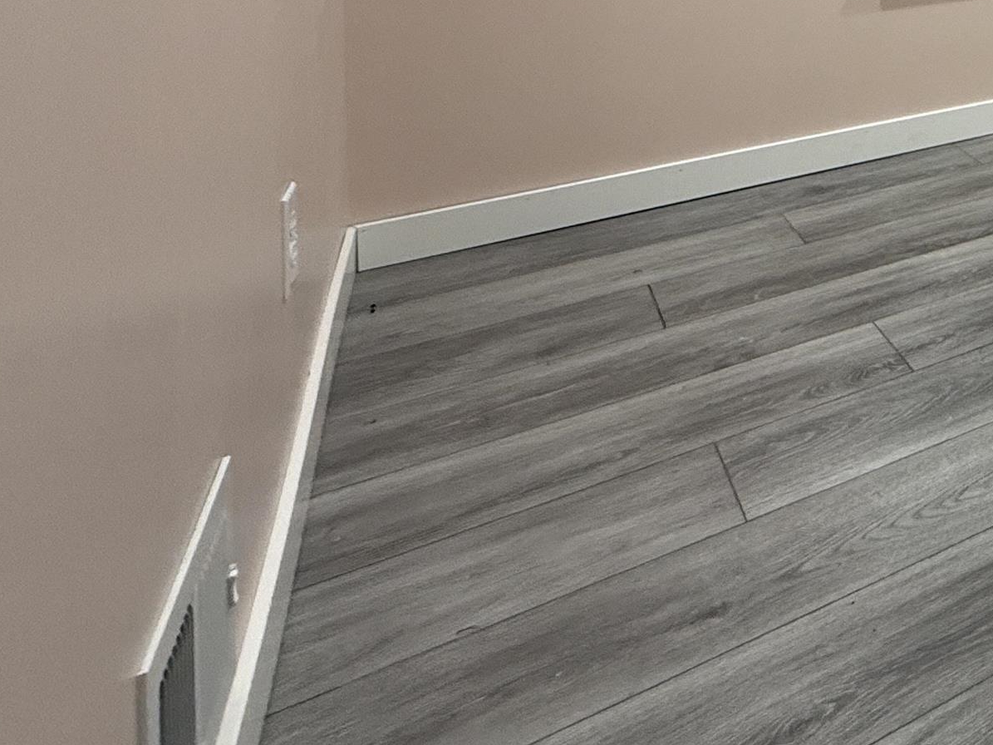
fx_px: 1033
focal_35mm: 36
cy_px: -159
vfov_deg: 32.4
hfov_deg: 36.4
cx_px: 1251
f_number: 2.2
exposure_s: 1/120
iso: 200
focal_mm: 2.22
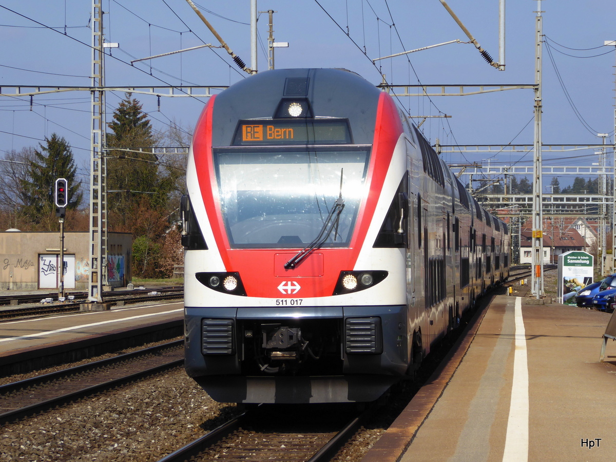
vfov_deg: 8.8
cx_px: 308
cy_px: 231
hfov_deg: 11.8
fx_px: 2990
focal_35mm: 168
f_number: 5.4
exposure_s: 1/400
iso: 80
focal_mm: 27.1
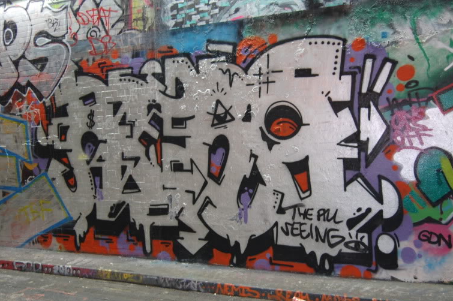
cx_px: 226
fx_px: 459
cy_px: 150
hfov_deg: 52.5
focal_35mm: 37
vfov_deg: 36.3
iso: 400
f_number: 3.8
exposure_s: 1/6
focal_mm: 23
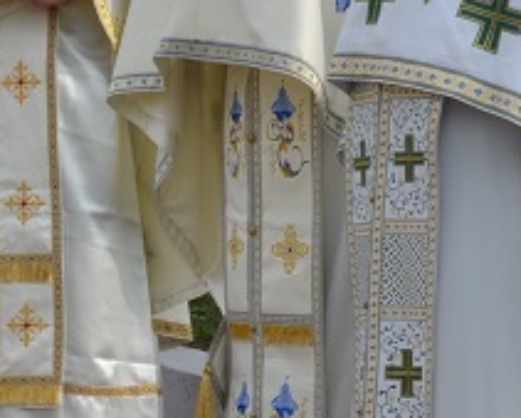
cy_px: -15
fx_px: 4690
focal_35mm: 304
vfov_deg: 5.1
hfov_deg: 6.2
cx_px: -395
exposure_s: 1/250
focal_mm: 38
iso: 160
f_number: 8
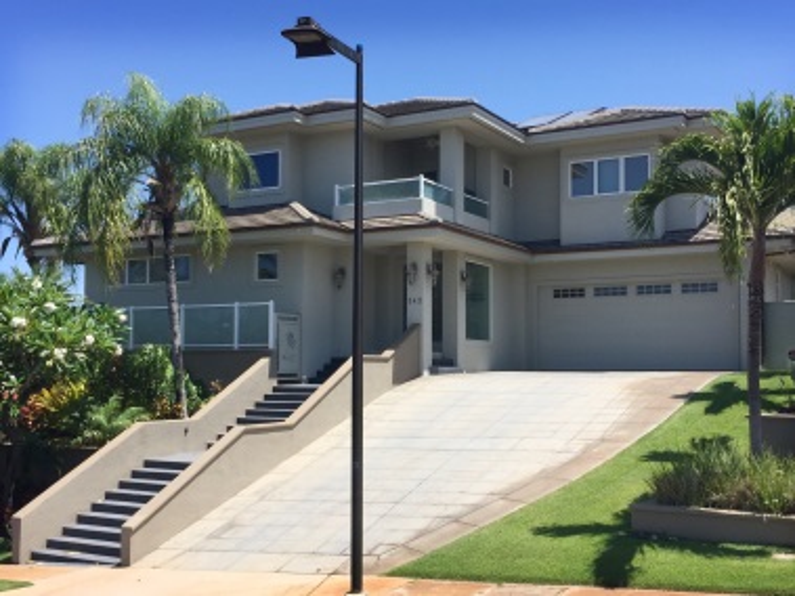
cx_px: 398
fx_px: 666
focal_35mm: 29
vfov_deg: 48.2
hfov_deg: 61.7
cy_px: 298
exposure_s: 1/1721
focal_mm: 4.15
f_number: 2.2
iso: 32
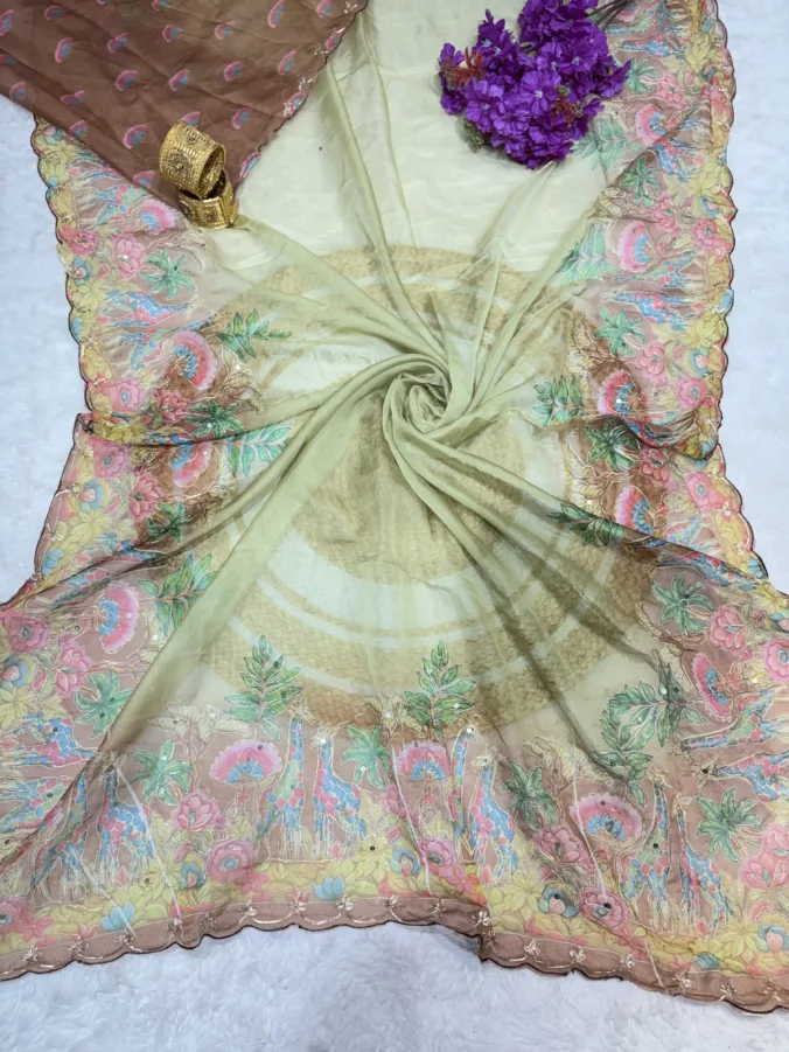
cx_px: 394
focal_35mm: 26
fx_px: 790
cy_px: 526
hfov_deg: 53.1
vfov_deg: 67.3
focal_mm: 5.96
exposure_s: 1/131
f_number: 1.6
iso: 40
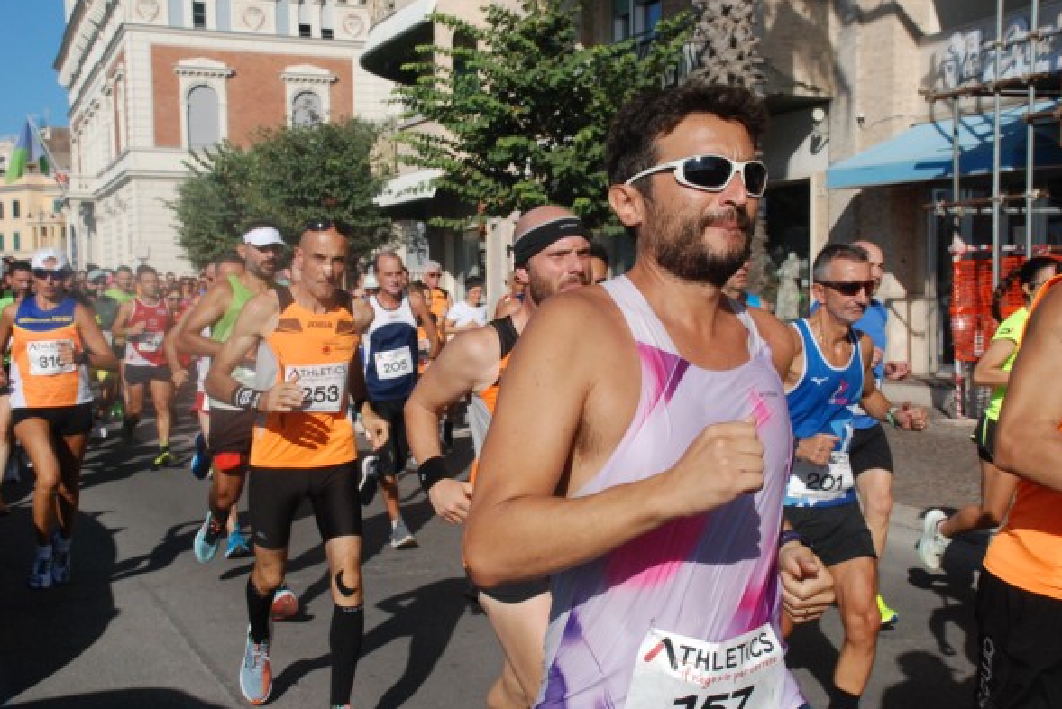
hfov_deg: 40.3
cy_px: 360
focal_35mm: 49
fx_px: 1446
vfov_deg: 27.5
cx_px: 525
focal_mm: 32
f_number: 9
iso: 1000
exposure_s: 1/2500
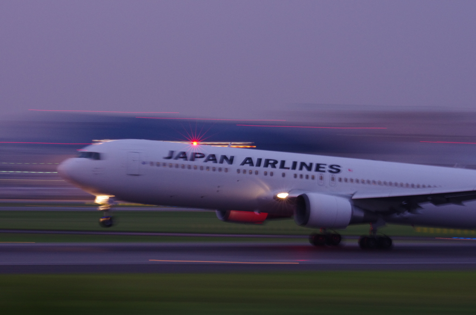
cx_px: 238
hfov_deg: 11.4
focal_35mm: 180
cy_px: 158
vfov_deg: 7.6
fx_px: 2375
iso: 800
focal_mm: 120
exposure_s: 1/6
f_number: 8
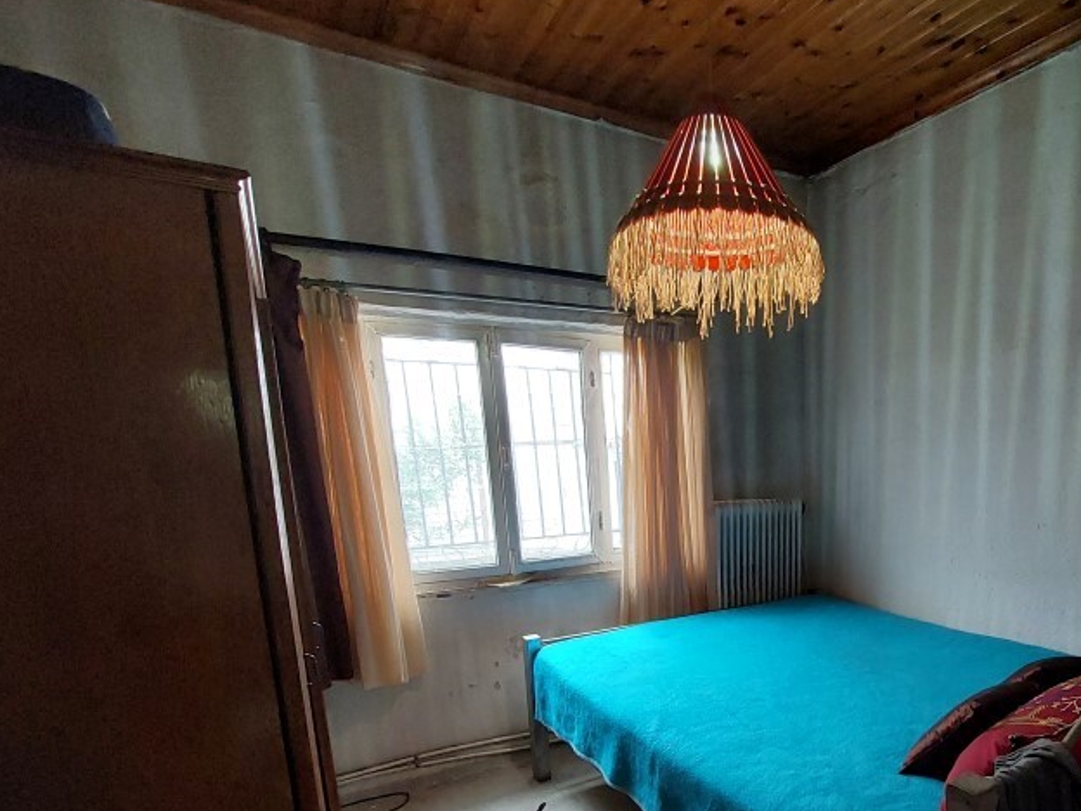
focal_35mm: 20
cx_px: 793
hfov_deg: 76.5
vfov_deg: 63.4
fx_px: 625
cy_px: 574
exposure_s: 1/50
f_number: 2.2
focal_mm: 1.74
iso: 400
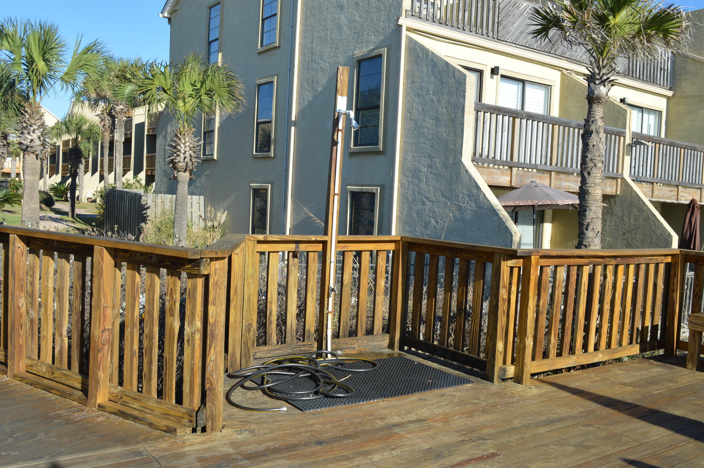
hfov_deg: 57.3
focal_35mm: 33
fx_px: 645
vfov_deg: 39.9
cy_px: 234
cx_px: 352
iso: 100
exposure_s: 1/250
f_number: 7.1
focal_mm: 22
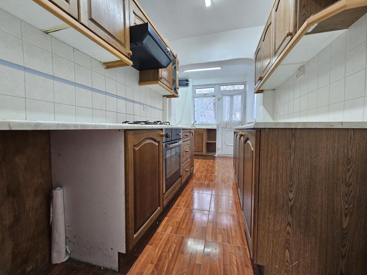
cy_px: 138
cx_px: 184
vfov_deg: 89.9
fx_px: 138
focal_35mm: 13
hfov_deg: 106.2
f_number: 2.2
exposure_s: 1/50
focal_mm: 2.2
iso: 100
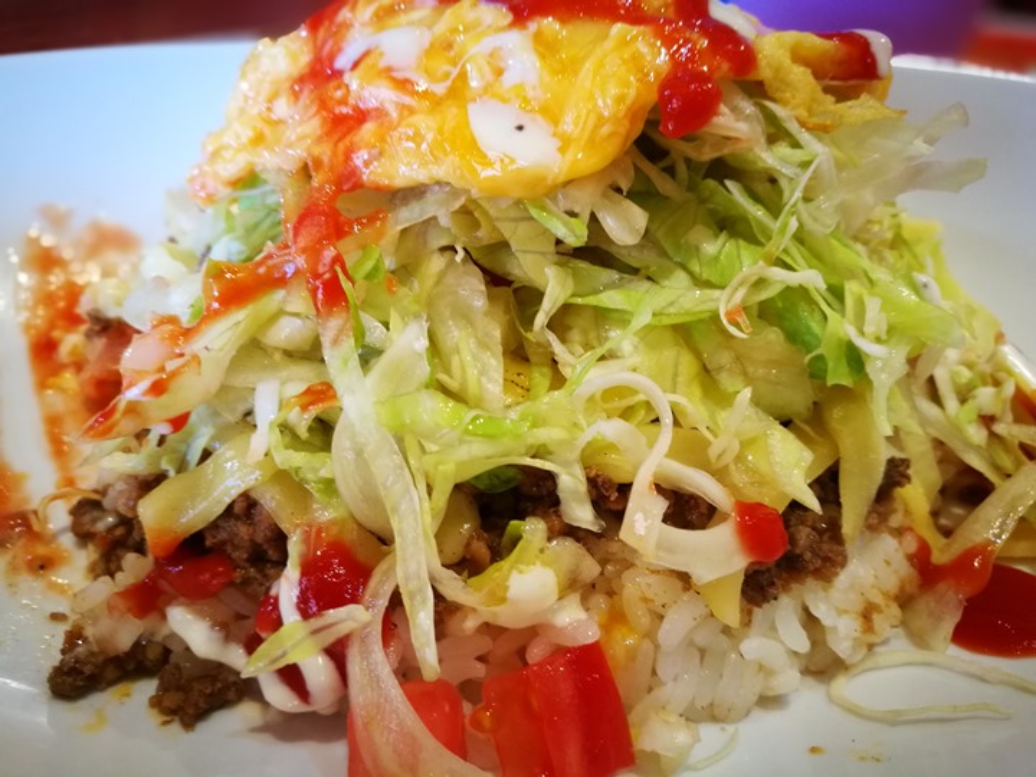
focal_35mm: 27
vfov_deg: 51.4
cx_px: 518
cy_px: 388
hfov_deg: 65.3
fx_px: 808
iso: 320
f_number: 4
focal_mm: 4.5
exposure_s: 1/24
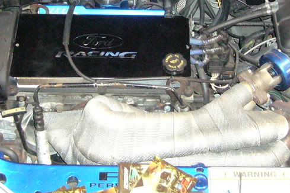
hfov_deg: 25.4
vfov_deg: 16.9
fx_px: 644
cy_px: 36
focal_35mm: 80
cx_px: 152
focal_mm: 5.8
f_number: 2.8
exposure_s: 1/30
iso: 400
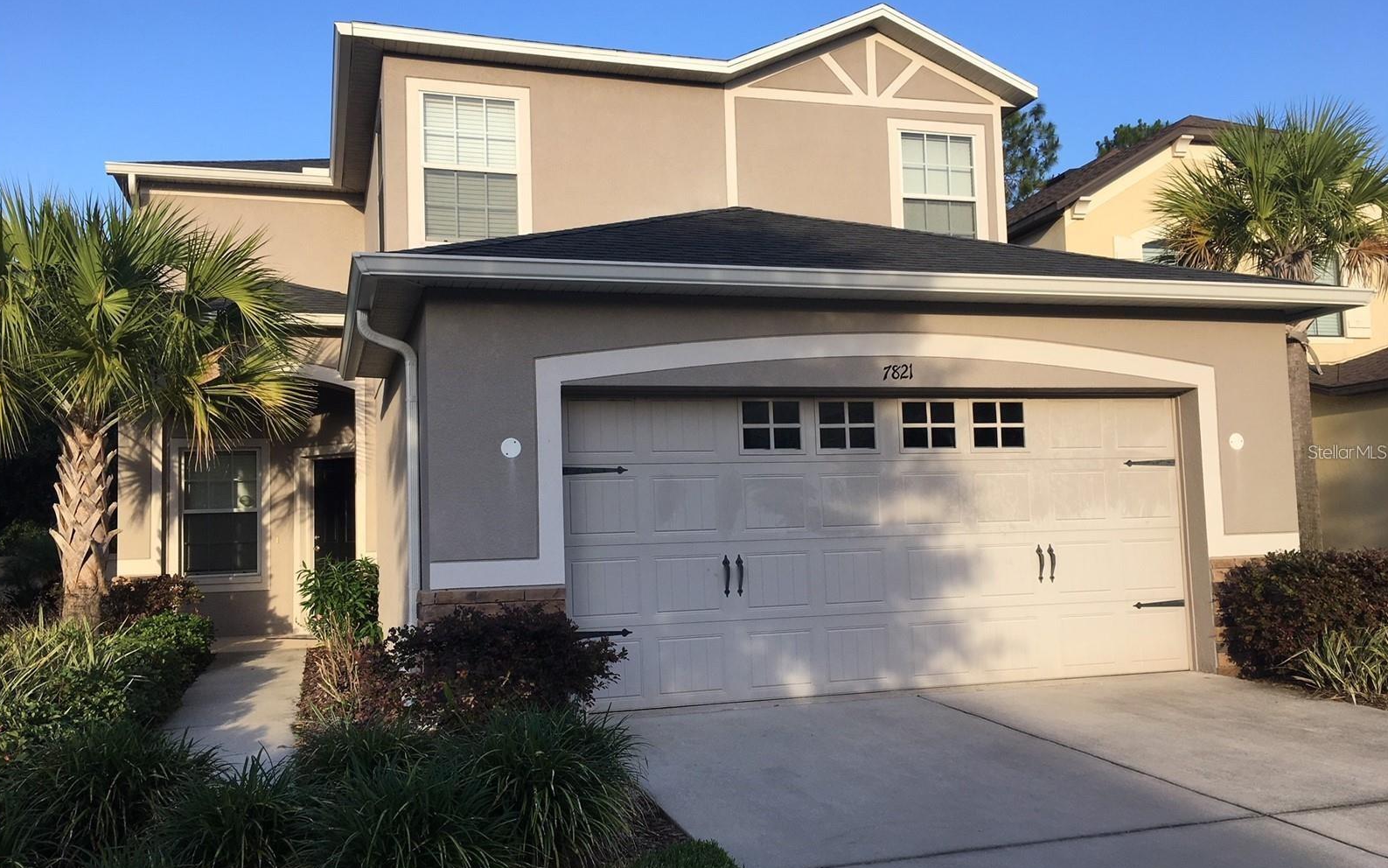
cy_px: 452
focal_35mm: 31
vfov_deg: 40.6
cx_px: 691
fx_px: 1173
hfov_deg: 61.2
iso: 25
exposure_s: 1/484
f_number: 2.2
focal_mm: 4.15
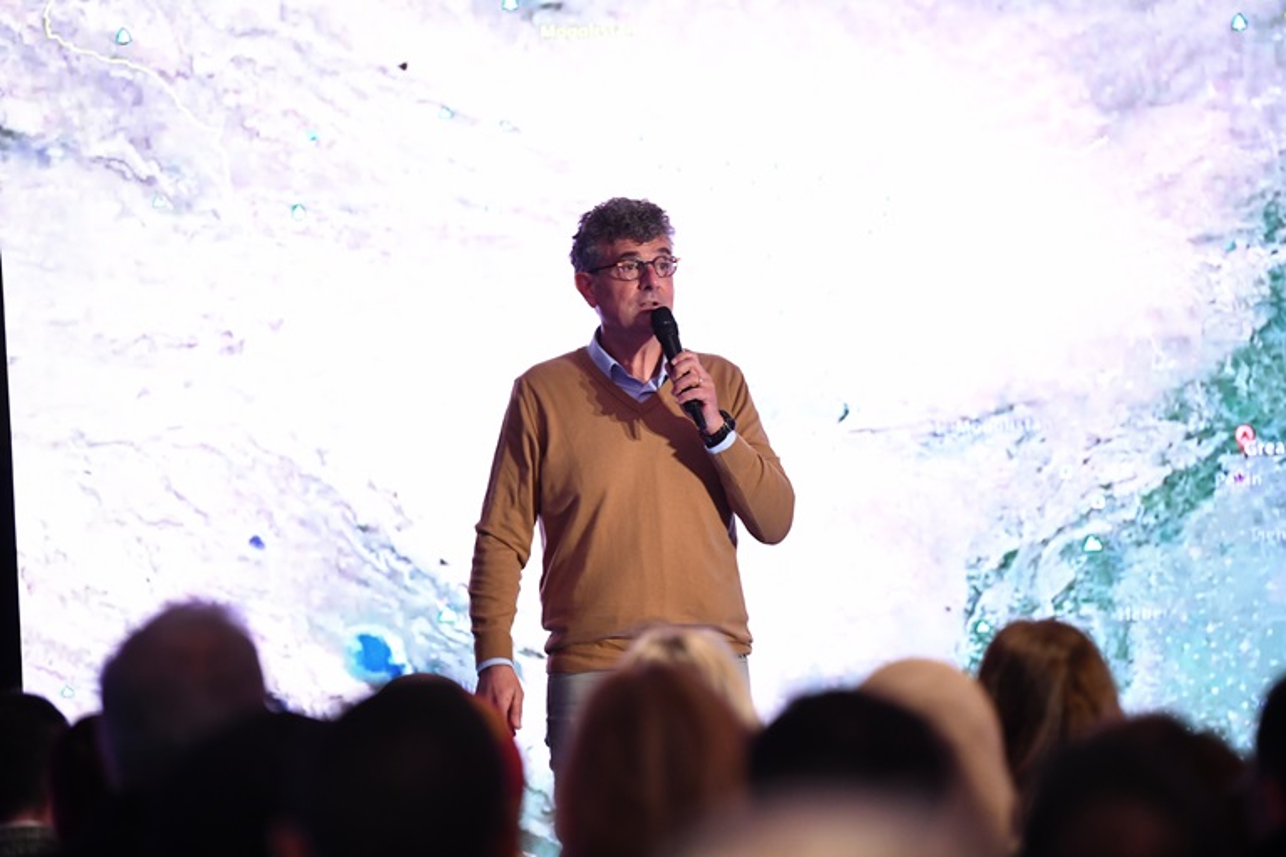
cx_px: 643
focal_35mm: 170
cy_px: 428
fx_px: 6072
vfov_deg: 8.1
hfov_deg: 12.1
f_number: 2.8
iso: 2500
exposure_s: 1/125
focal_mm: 170
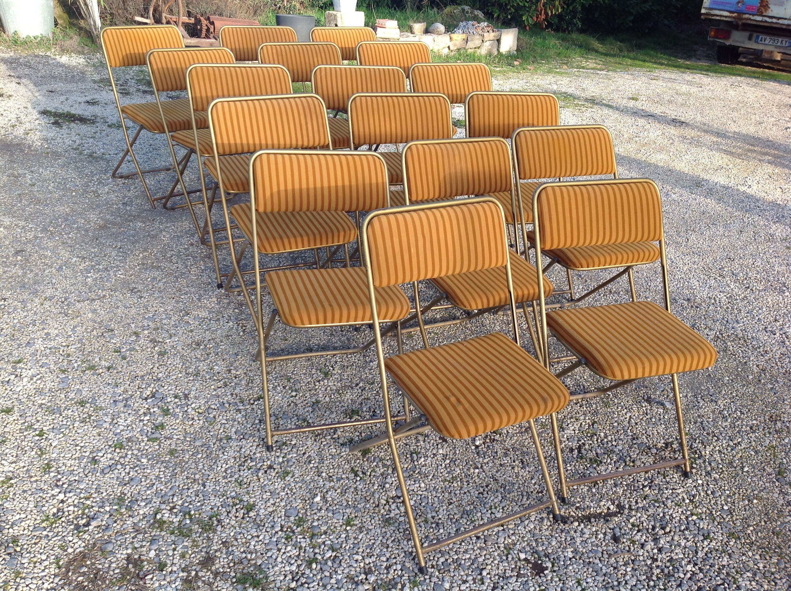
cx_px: 396
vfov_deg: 40.6
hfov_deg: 52.7
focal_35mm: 35
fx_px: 799
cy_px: 296
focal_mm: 4.28
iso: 50
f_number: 2.4
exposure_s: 1/336
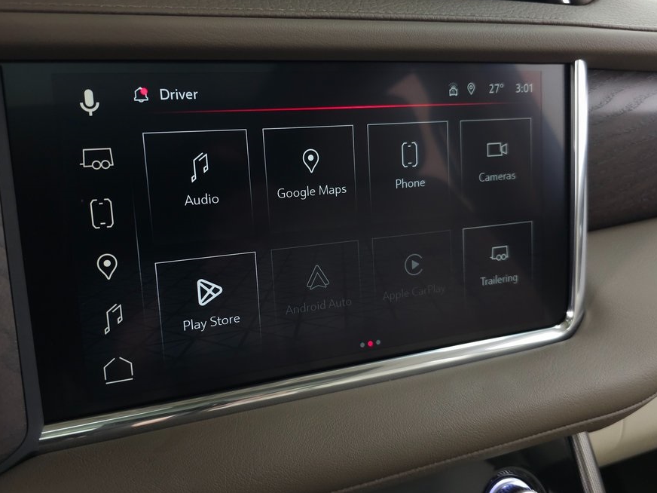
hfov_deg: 65.2
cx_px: 298
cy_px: 237
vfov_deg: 51.3
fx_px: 512
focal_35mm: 27
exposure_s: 1/60
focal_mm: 6.3
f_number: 1.7
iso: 320
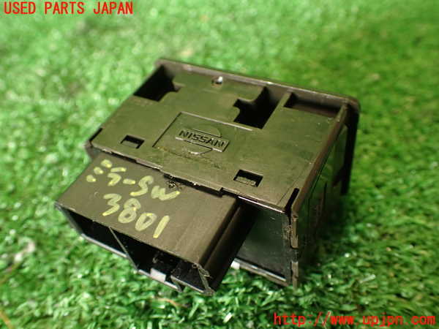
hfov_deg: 56.8
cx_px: 220
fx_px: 406
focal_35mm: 32
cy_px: 164
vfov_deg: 44.2
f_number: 2.4
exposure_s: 1/30
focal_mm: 5.79
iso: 200
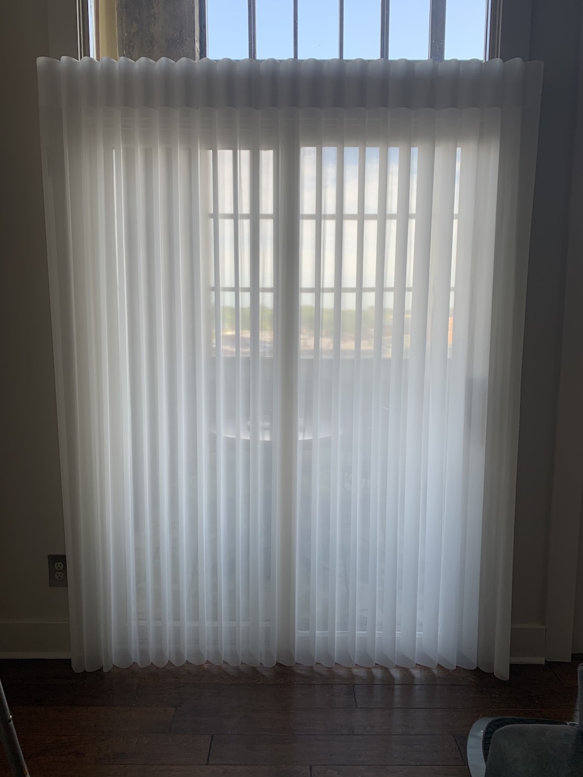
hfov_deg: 53.1
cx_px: 292
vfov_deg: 67.3
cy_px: 388
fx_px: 584
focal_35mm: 26
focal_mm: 4.25
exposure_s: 1/122
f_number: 1.8
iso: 32
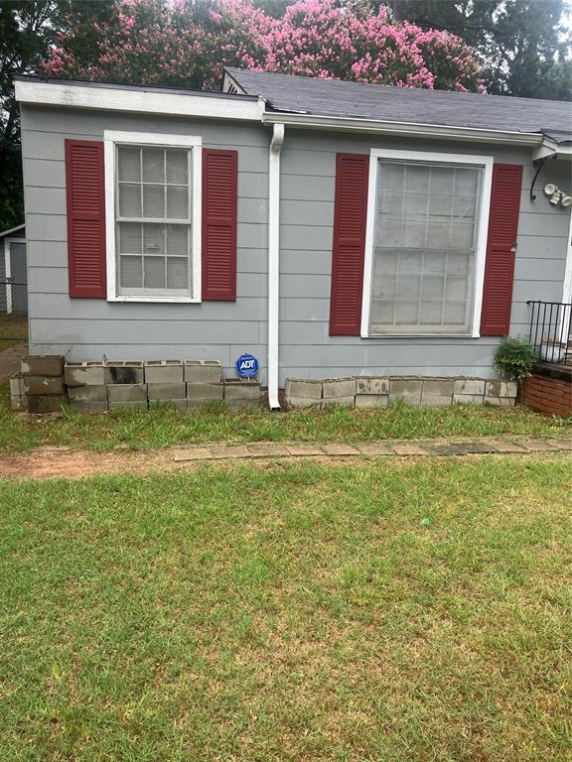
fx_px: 617
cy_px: 381
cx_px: 286
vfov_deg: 63.4
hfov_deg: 49.7
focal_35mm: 28
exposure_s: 1/552
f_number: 1.8
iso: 32
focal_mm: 3.99
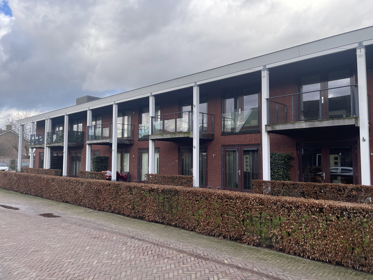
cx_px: 186
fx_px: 269
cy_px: 140
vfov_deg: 54.9
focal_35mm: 25
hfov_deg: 69.4
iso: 32
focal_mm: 5.1
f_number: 1.6
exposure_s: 1/628
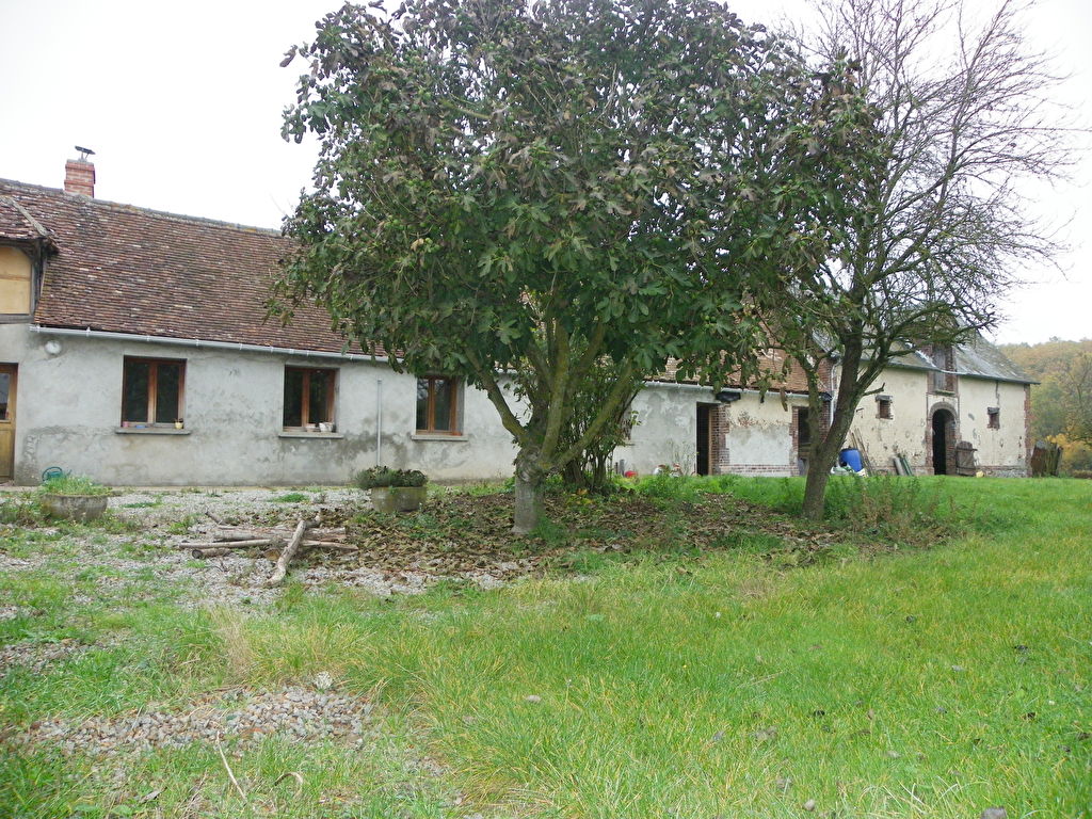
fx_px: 820
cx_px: 546
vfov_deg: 53.1
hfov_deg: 67.3
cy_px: 410
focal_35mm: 26
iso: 125
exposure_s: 1/250
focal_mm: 4.6
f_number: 3.2
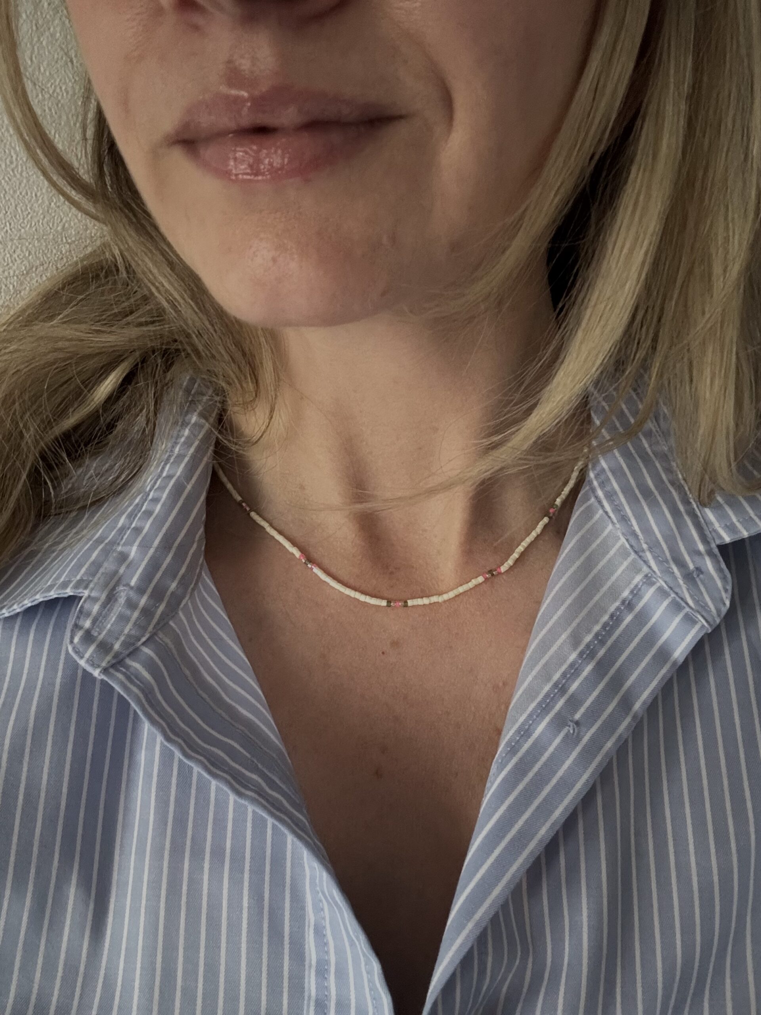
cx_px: 380
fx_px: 879
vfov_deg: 60.0
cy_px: 508
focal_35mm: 30
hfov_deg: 46.8
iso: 640
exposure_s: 1/24
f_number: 1.9
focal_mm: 2.69
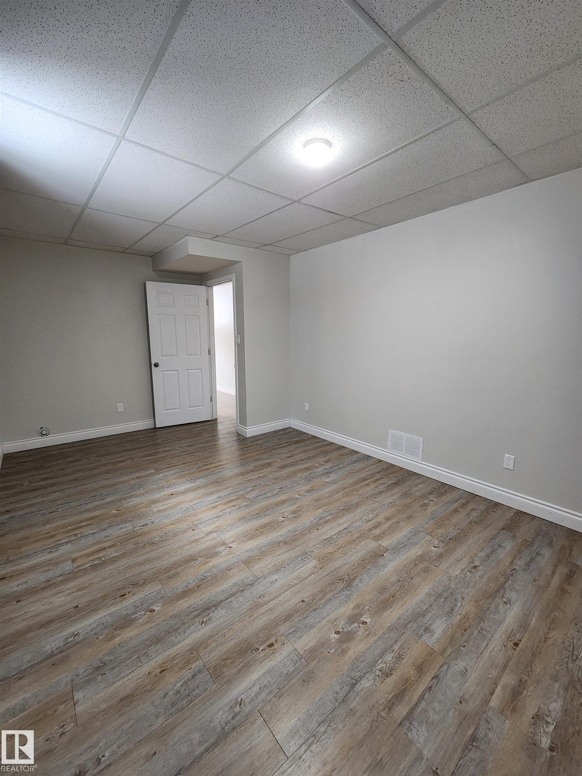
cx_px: 291
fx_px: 291
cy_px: 388
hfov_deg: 89.9
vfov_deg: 106.2
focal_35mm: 13
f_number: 2.2
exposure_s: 1/60
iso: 320
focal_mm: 2.2
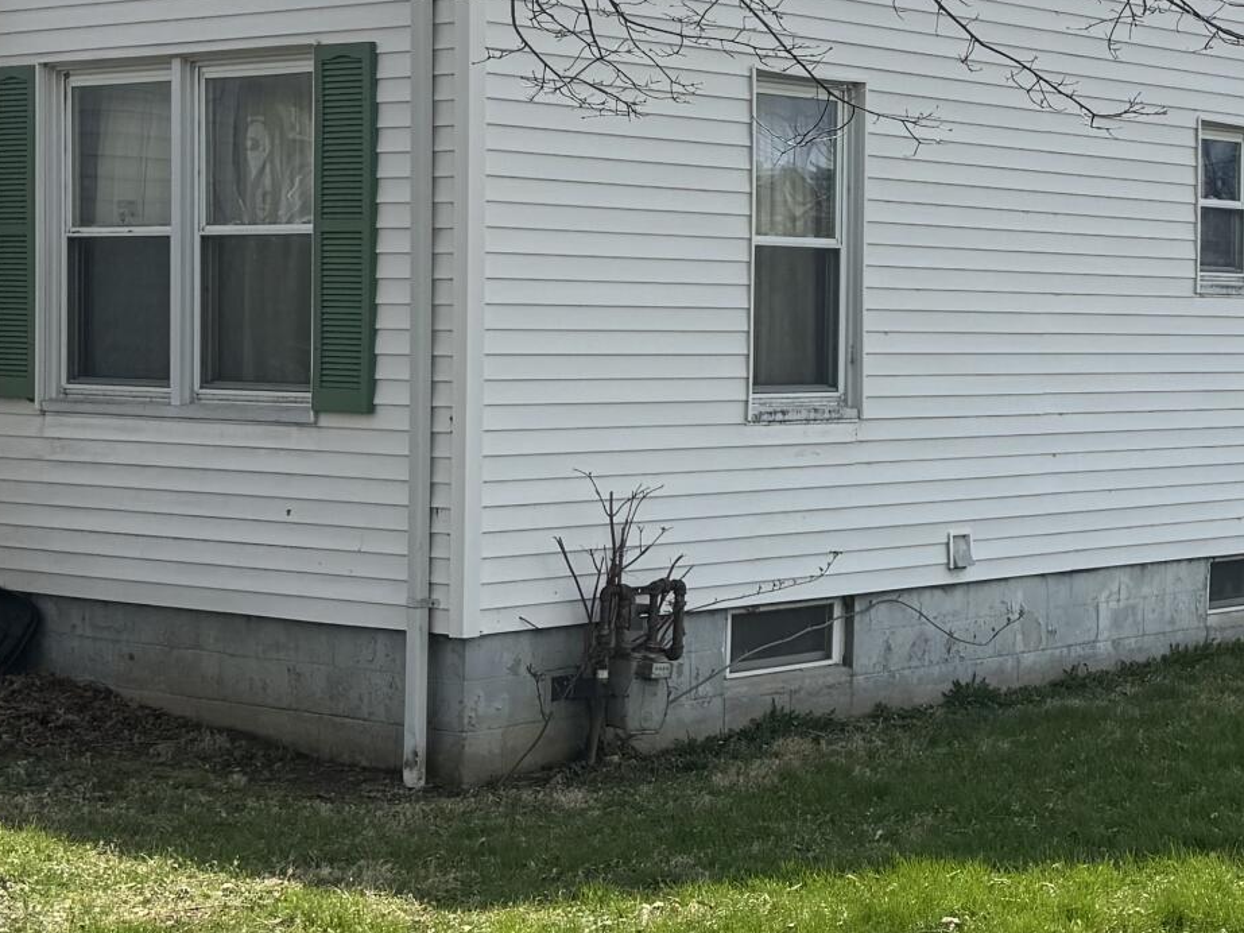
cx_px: 1164
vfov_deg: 18.9
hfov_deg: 24.2
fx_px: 2803
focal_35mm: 78
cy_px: 336
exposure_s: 1/4310
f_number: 1.78
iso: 80
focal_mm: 6.76
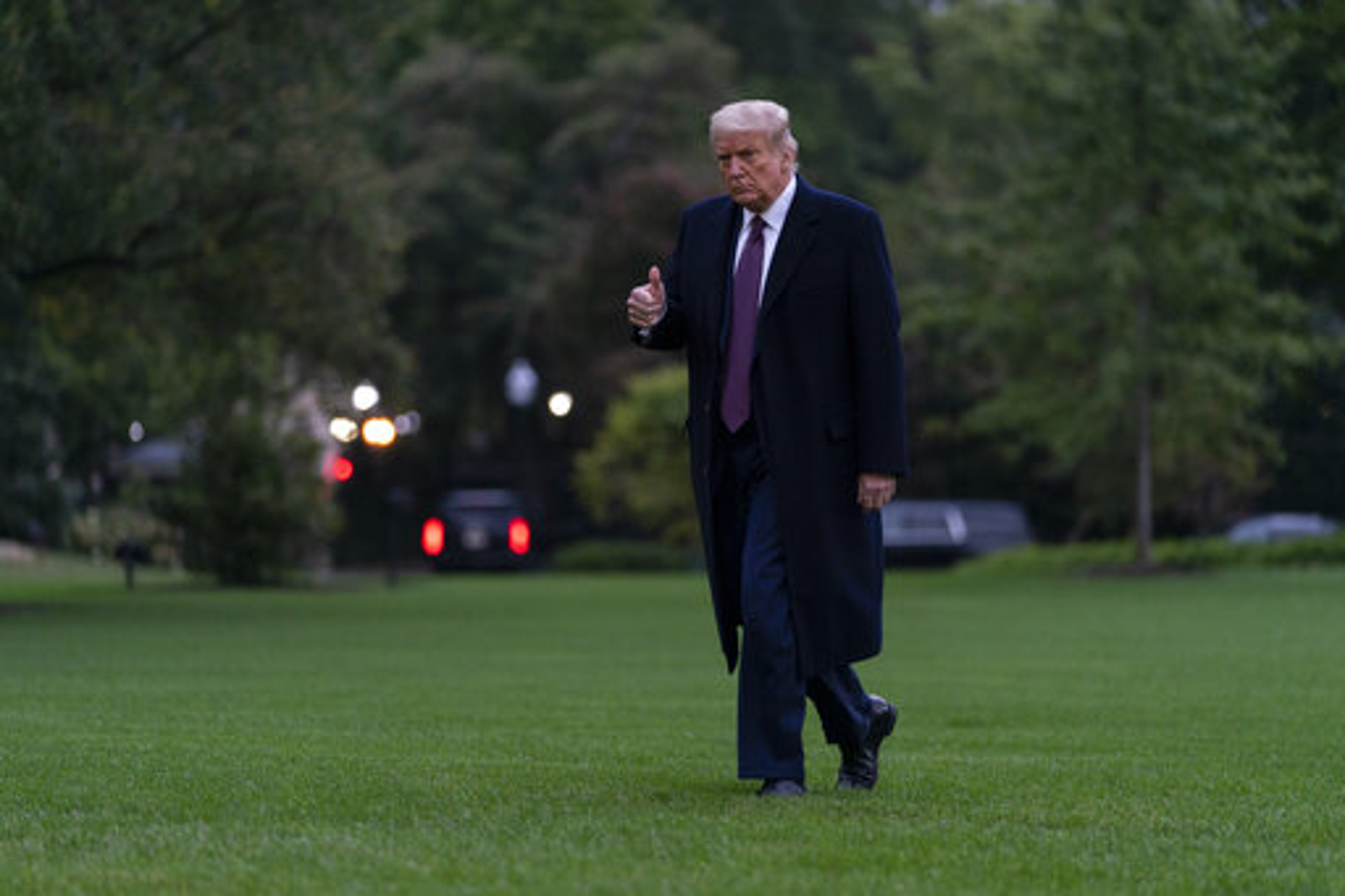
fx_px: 6050
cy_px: 448
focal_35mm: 162
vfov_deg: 8.5
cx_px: 672
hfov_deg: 12.7
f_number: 2.8
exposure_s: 1/500
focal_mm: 162
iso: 3200
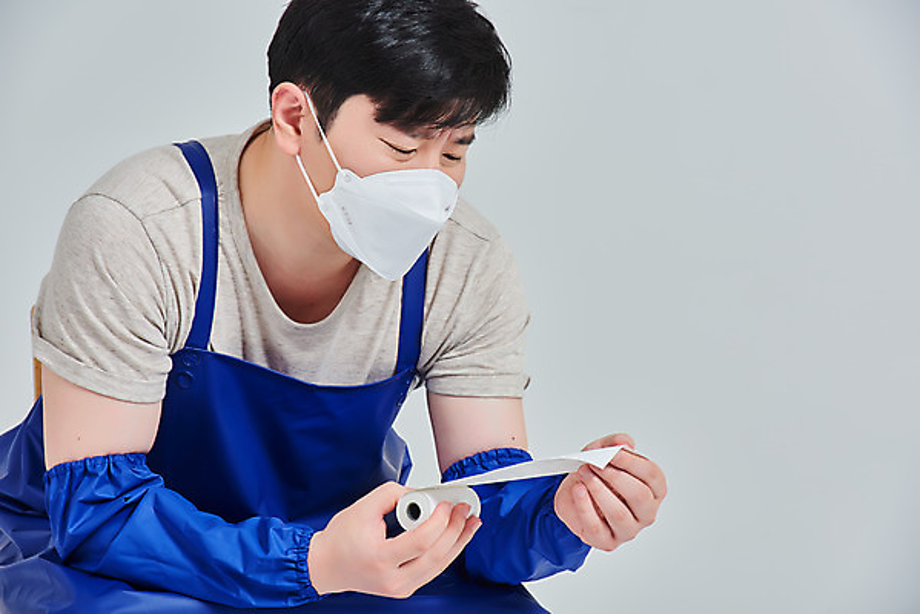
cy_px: 307
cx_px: 460
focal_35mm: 195
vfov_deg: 7.1
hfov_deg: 10.5
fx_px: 4986
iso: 100
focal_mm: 195
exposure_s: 1/125
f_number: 14
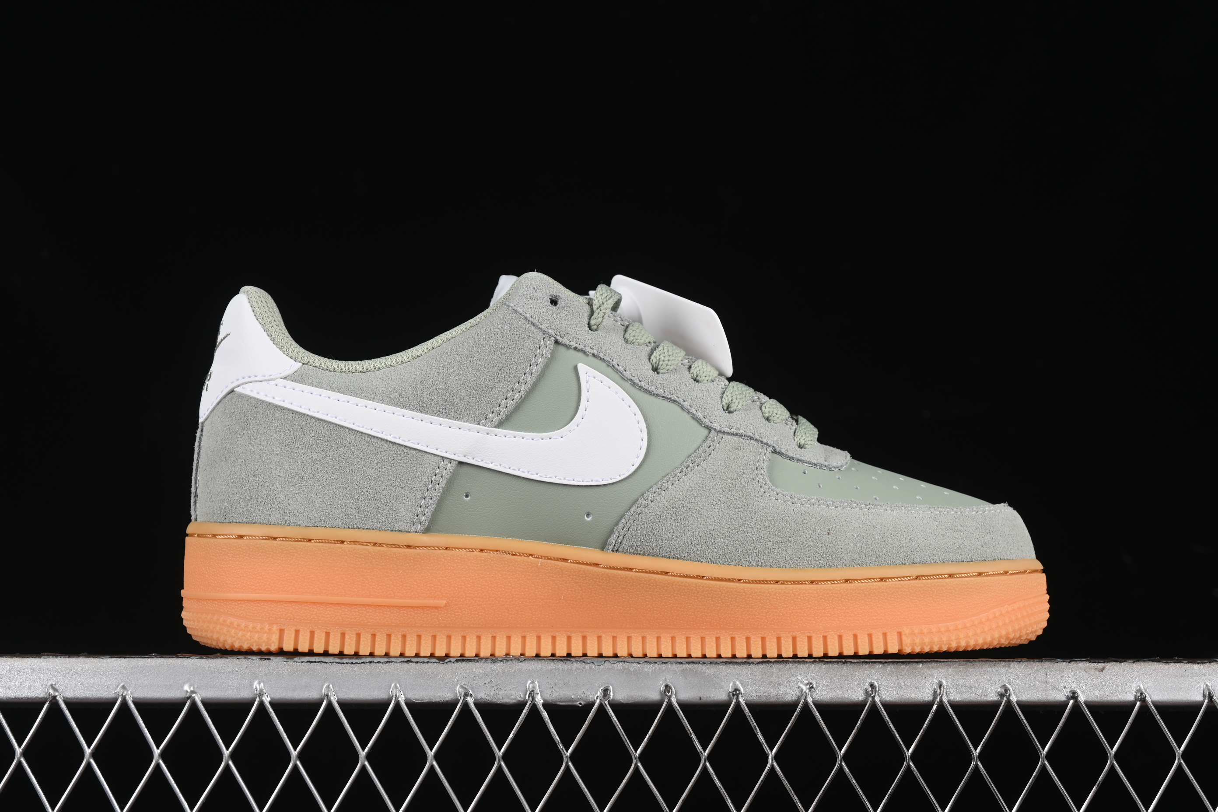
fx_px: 2537
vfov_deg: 18.2
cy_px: 406
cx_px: 609
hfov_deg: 27.0
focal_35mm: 75
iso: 160
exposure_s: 1/80
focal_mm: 50
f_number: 8
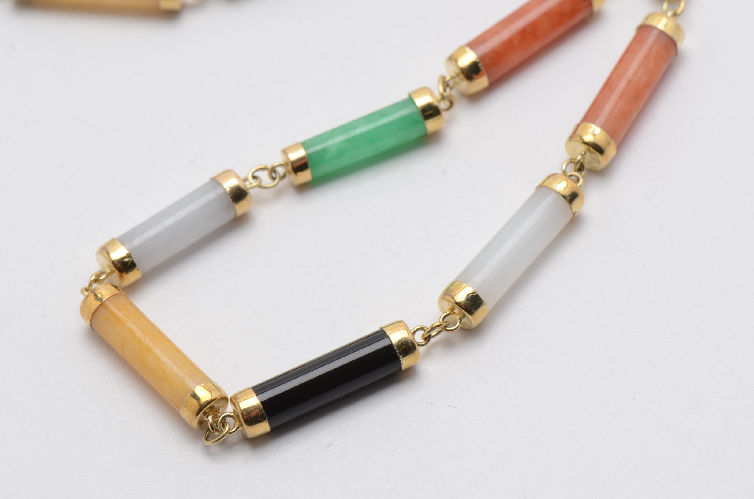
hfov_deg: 16.1
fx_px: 2665
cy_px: 250
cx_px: 377
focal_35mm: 128
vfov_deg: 10.7
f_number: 16
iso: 200
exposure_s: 1/125
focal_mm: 85
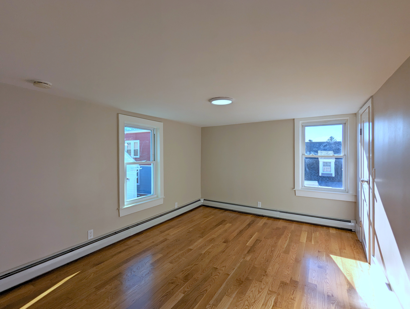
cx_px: 205
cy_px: 154
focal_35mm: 16
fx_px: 190
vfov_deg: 78.2
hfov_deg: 94.4
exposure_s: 1/1524
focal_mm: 2.35
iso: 68
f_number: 2.2
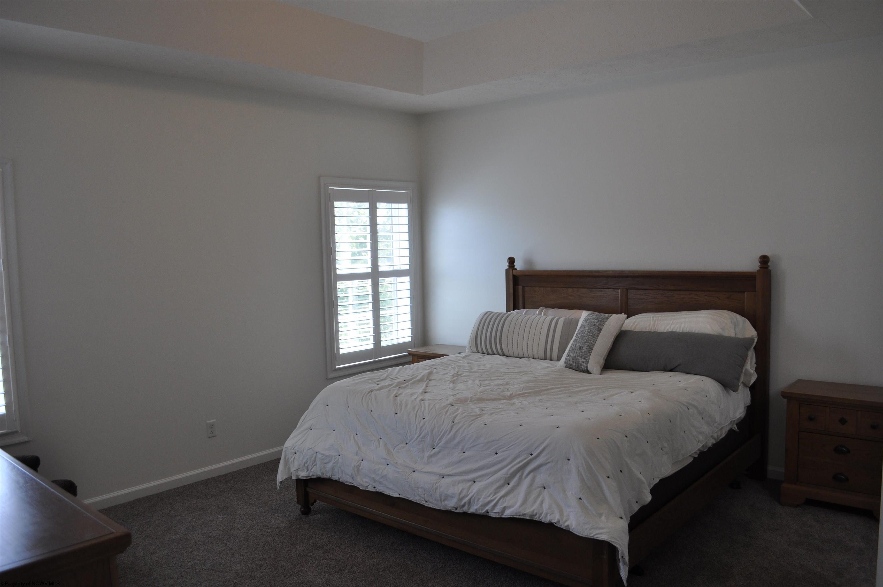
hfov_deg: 67.4
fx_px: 661
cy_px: 294
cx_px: 442
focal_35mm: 27
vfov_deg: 47.8
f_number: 5
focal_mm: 18
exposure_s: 1/100
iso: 400
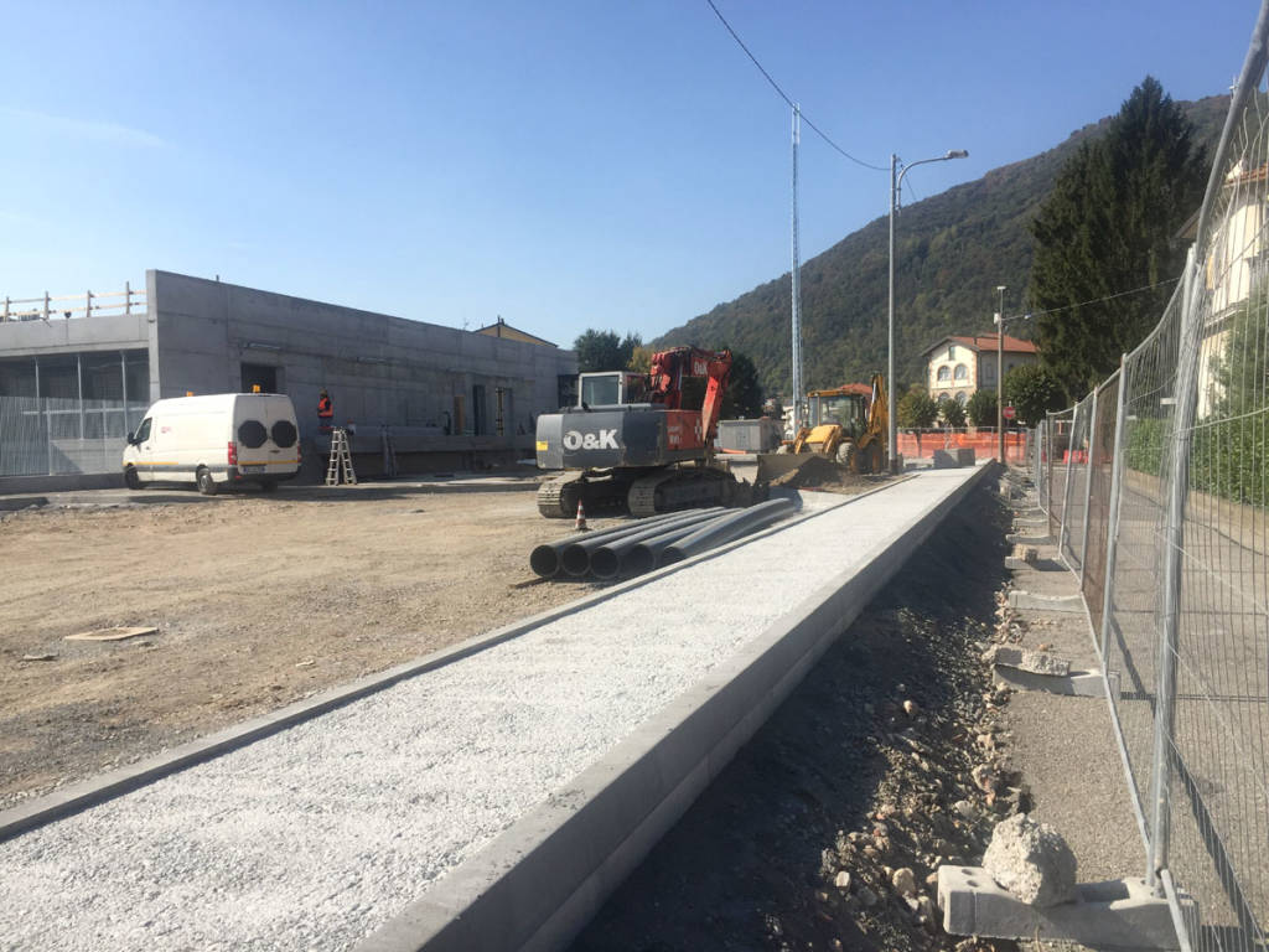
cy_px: 476
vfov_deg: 48.2
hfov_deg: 61.7
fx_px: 1063
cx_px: 634
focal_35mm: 29
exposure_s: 1/2083
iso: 32
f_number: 2.2
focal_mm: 4.15
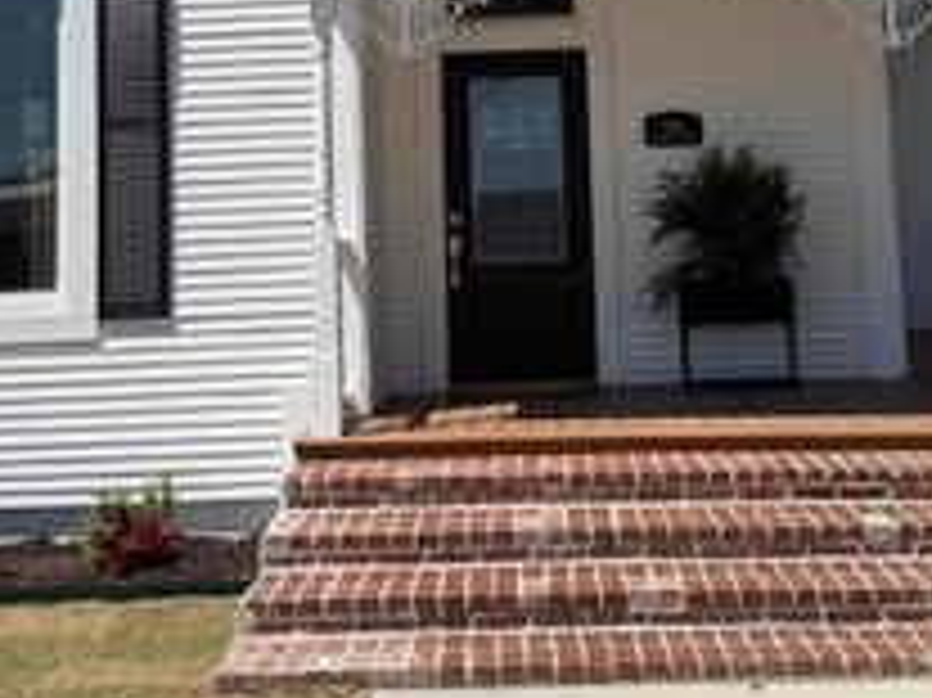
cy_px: 56
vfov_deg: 24.4
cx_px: 531
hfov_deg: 33.2
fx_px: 1561
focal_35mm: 58
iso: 80
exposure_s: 1/7353
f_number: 1.78
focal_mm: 6.76
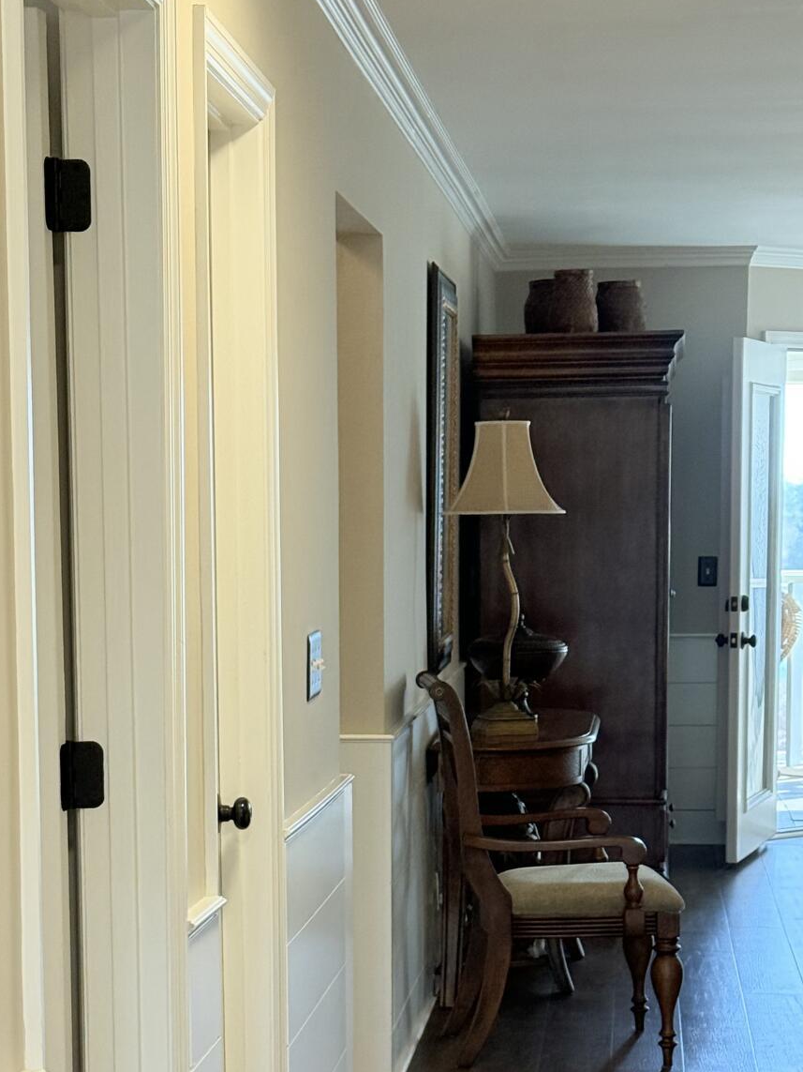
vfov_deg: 23.0
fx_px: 2599
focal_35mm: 84
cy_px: 810
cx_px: 351
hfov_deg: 17.6
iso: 160
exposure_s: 1/120
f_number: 1.78
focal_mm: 6.76
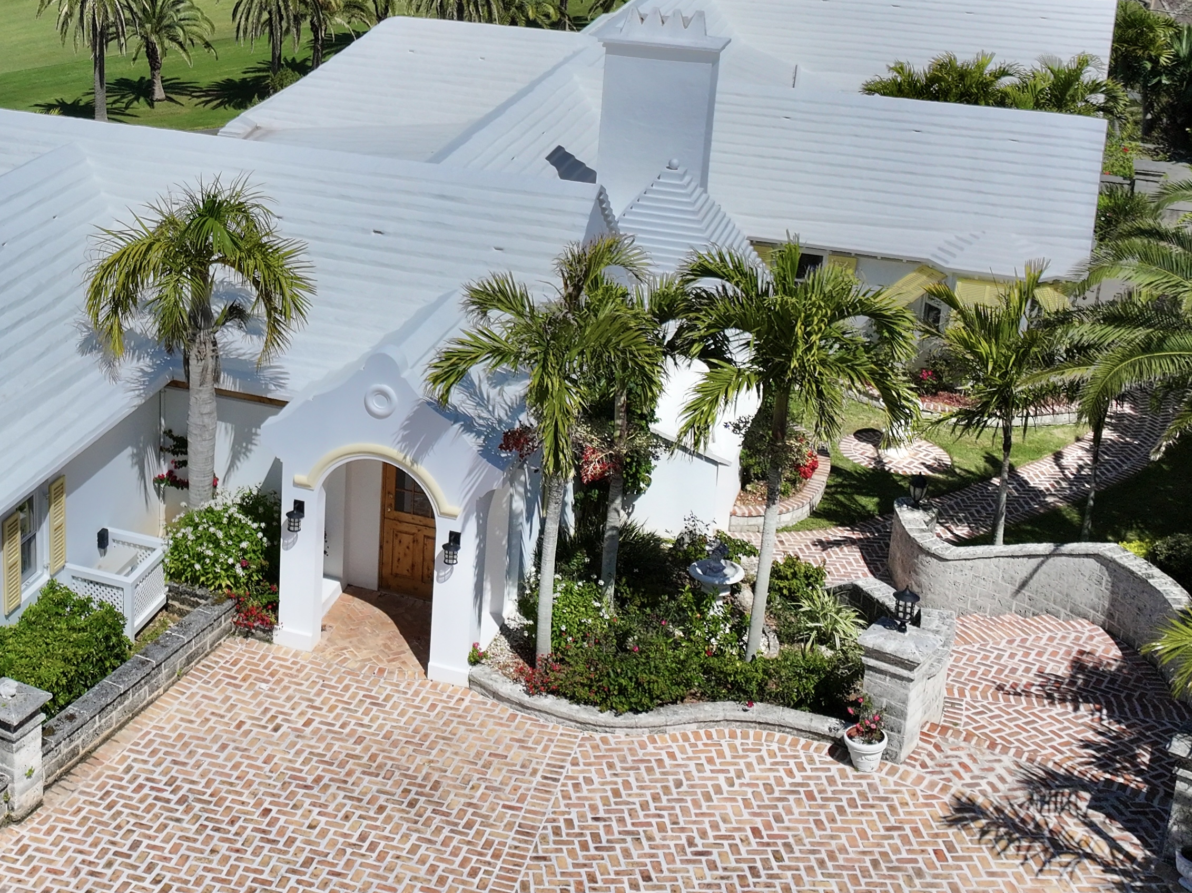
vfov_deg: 25.7
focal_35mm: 56
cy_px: 214
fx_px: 1927
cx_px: 143
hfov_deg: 32.8
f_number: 2.8
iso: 120
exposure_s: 1/1000
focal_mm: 12.29
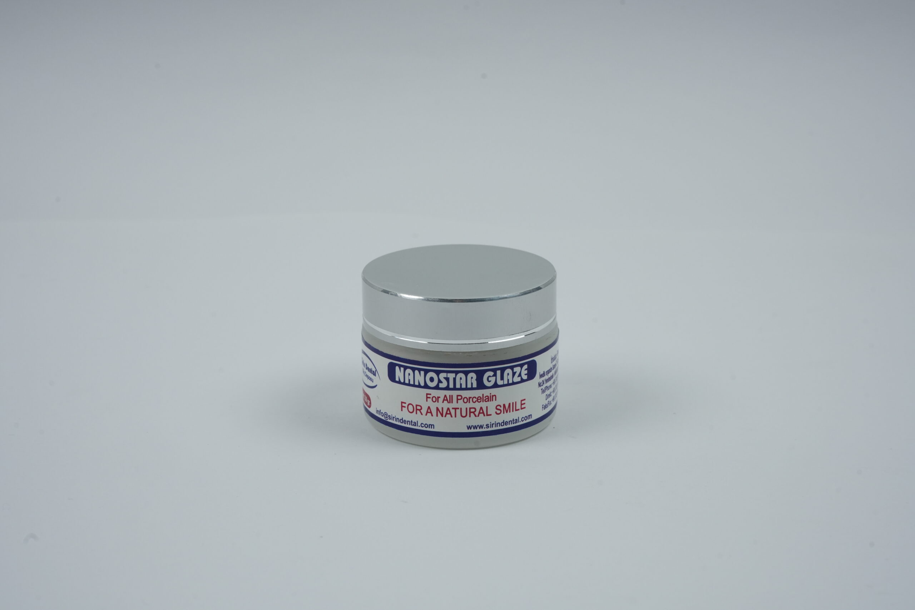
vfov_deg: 19.5
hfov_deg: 28.8
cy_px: 305
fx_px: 1779
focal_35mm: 70
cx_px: 458
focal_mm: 70
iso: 1250
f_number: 14
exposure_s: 1/125
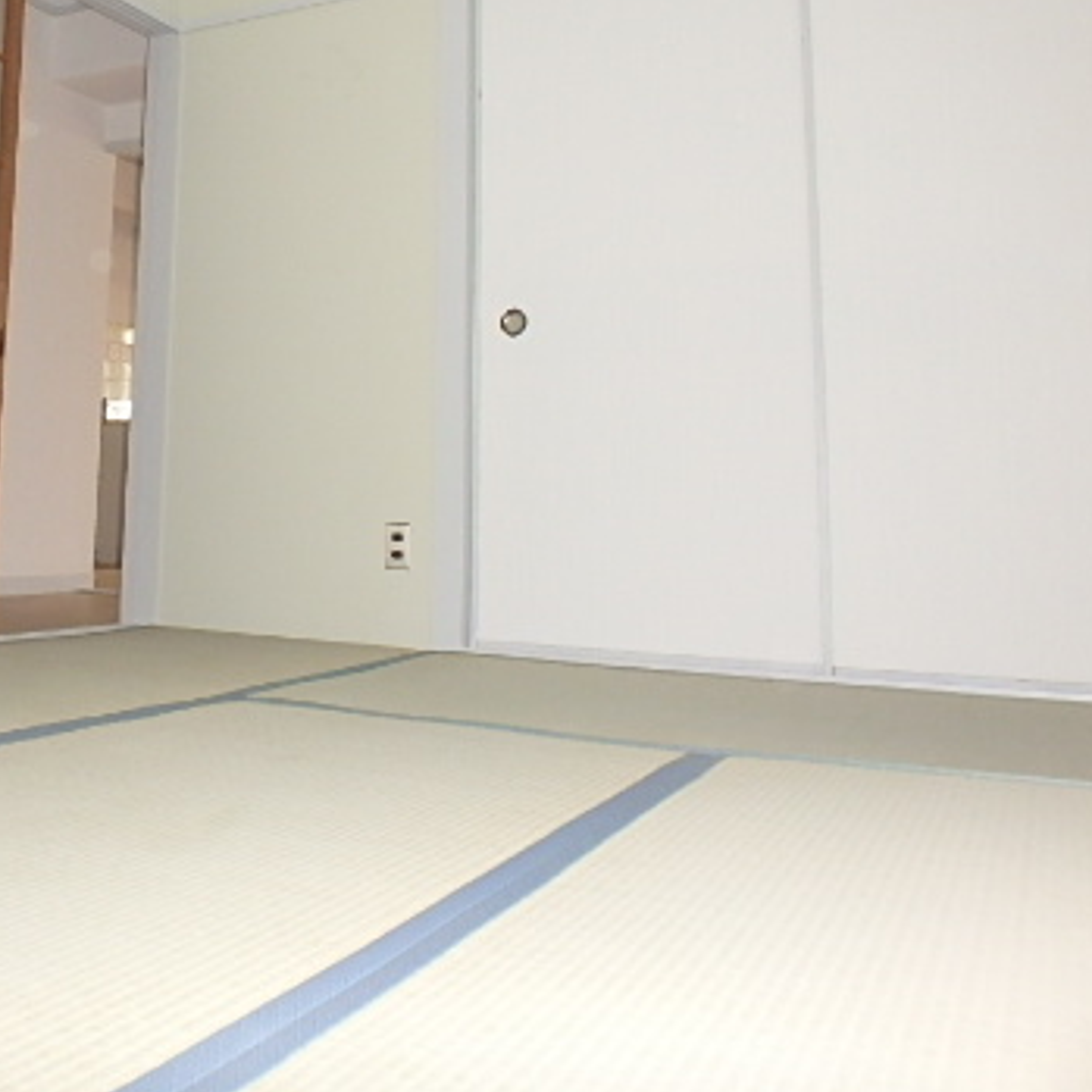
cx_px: 310
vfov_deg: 47.5
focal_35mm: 34
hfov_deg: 47.1
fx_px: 1213
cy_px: 344
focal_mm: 3.7
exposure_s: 1/30
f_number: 3.5
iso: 400
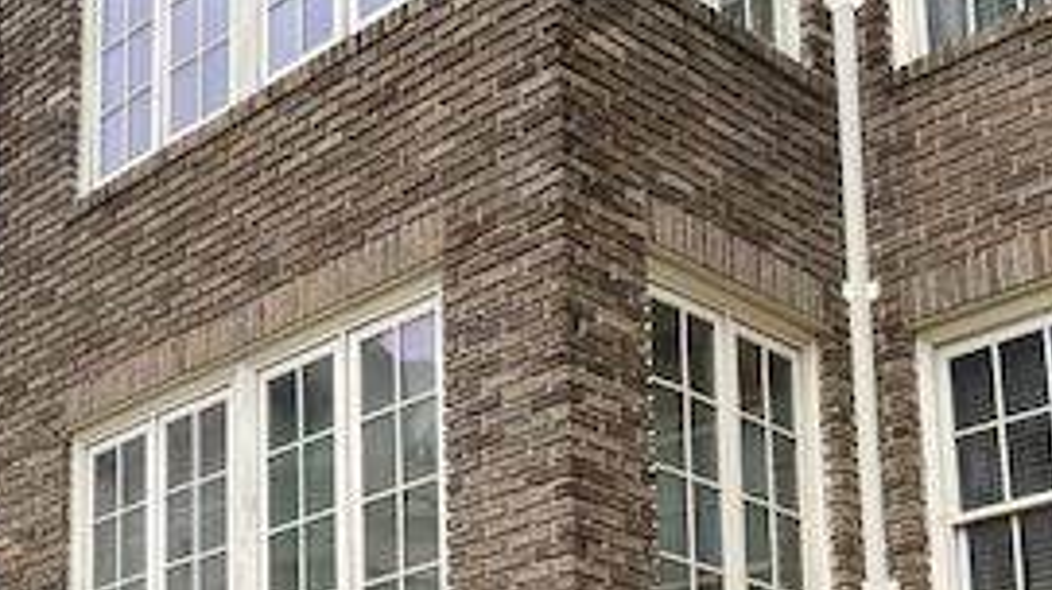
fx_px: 1868
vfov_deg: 17.0
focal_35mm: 67
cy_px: 734
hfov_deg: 30.6
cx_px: 194
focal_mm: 4.25
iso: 64
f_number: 1.8
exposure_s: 1/122
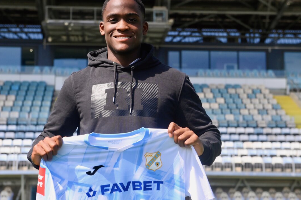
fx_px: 610
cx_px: 138
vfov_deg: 18.7
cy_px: 102
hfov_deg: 27.7
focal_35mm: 73
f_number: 5
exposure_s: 1/8000
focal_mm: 62
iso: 1600
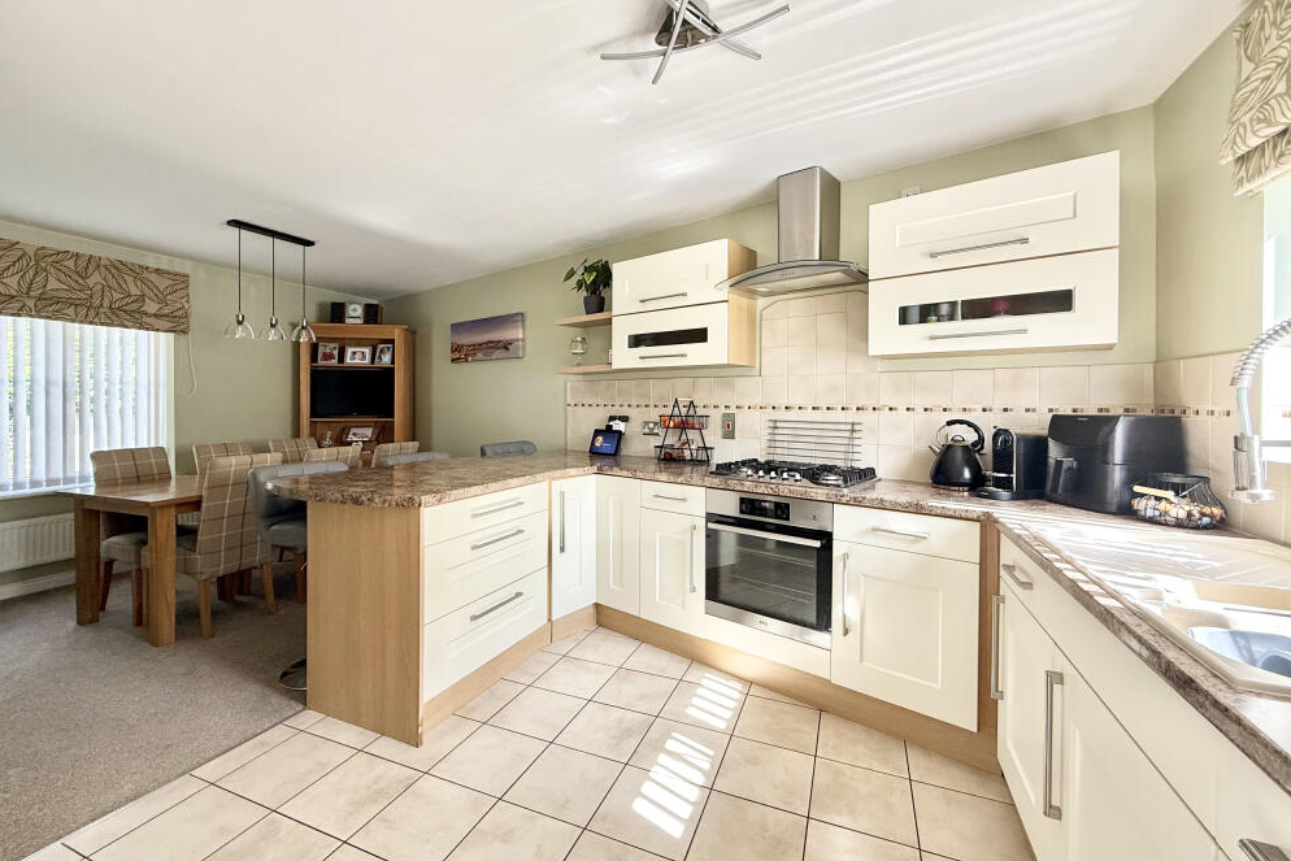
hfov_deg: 100.4
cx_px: 647
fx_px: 538
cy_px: 406
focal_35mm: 15
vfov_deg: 77.3
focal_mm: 2.22
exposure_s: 1/99
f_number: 2.2
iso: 100
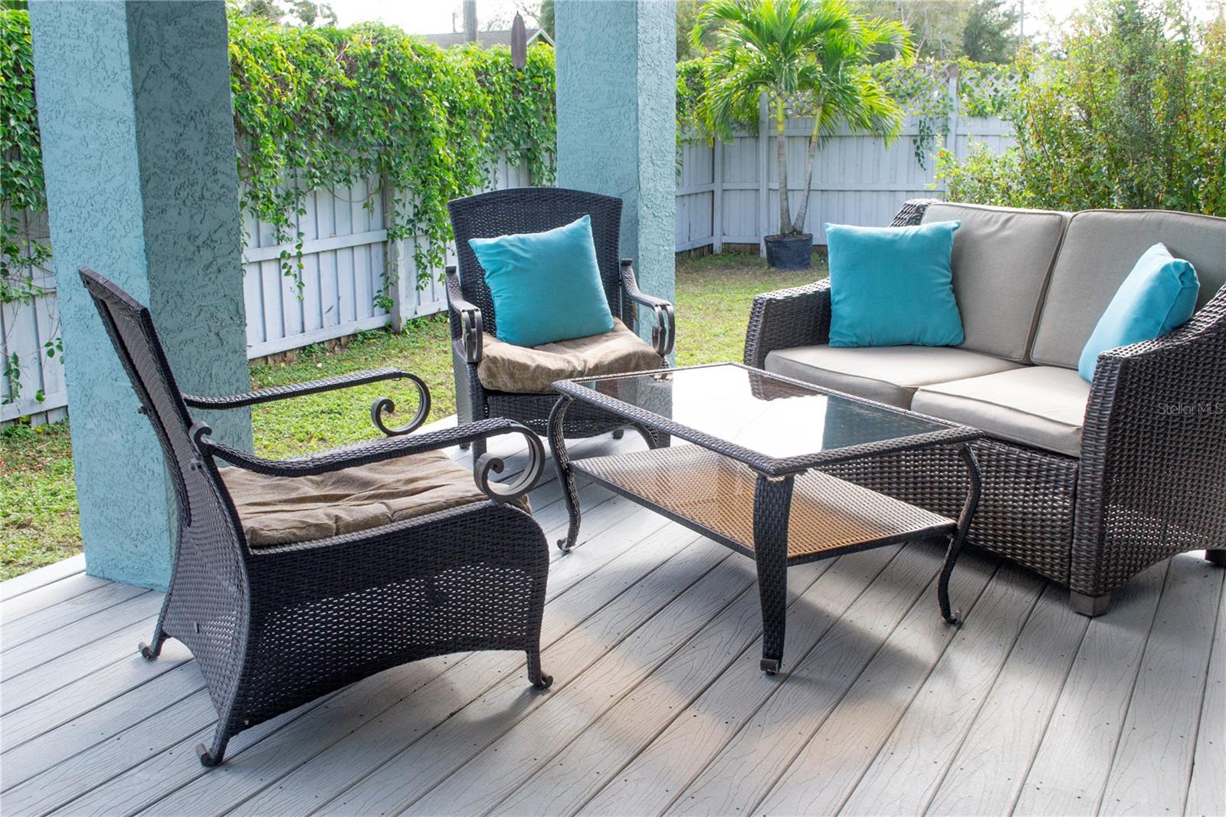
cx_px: 613
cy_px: 408
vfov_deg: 36.9
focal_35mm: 36
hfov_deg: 53.1
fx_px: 1226
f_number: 9
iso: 400
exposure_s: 1/125
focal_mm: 24
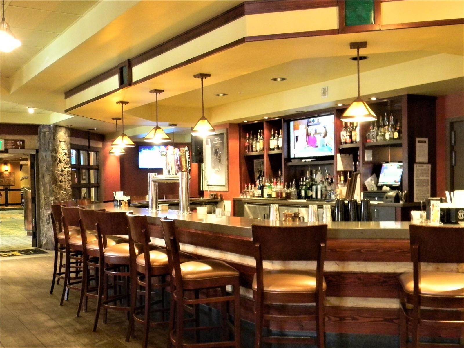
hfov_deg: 51.4
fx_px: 482
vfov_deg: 39.6
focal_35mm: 36
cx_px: 232
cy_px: 174
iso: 800
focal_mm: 6.4
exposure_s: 1/11
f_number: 3.7
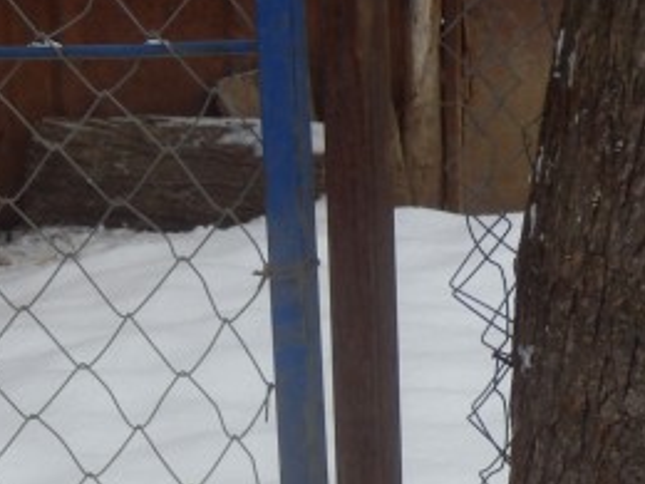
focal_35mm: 234
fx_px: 4360
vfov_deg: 6.3
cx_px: -55
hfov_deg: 8.4
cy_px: 613
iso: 80
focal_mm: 13.5
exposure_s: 1/100
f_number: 4.9
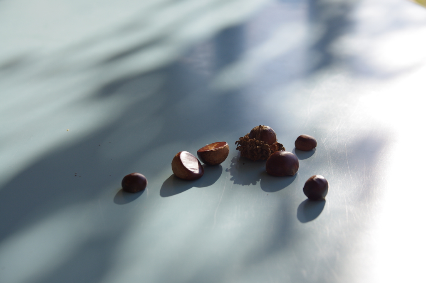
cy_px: 142
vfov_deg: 18.1
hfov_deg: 27.0
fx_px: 886
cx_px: 213
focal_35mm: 75
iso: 200
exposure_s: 1/640
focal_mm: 50
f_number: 4.5
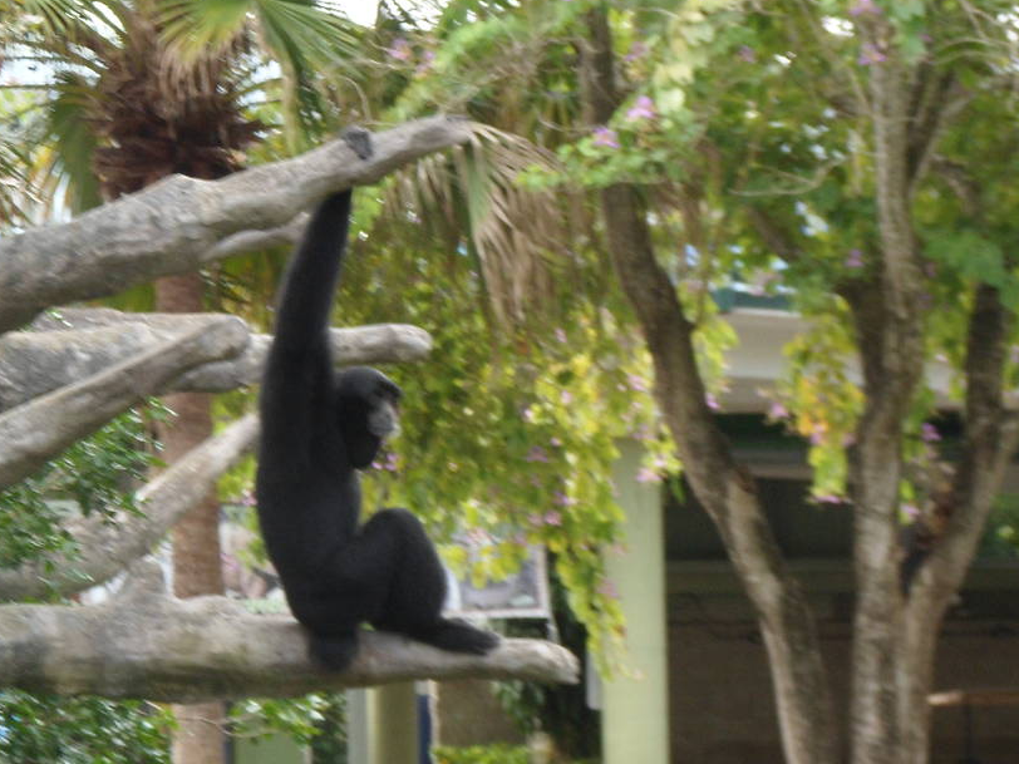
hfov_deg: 9.5
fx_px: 6094
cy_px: 403
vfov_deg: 7.2
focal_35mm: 207
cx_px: 125
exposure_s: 1/45
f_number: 5.3
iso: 80
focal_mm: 17.7
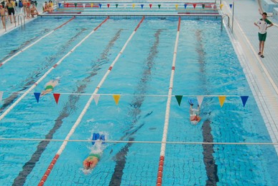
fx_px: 432
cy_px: 130
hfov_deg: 35.4
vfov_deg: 24.0
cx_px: 103
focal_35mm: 56
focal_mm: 18
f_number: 7.1
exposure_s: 1/125
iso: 800
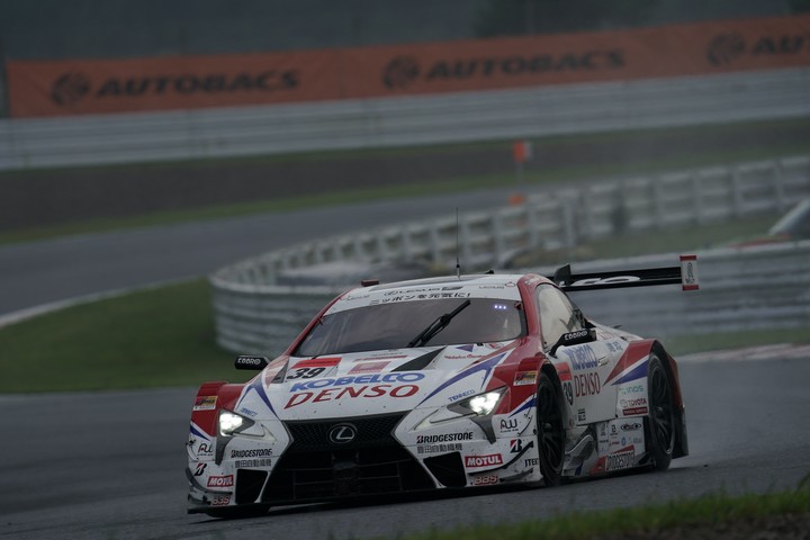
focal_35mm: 600
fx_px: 13499
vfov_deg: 2.3
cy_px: 270
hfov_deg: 3.4
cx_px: 405
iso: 200
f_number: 8
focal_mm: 600
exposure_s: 1/640
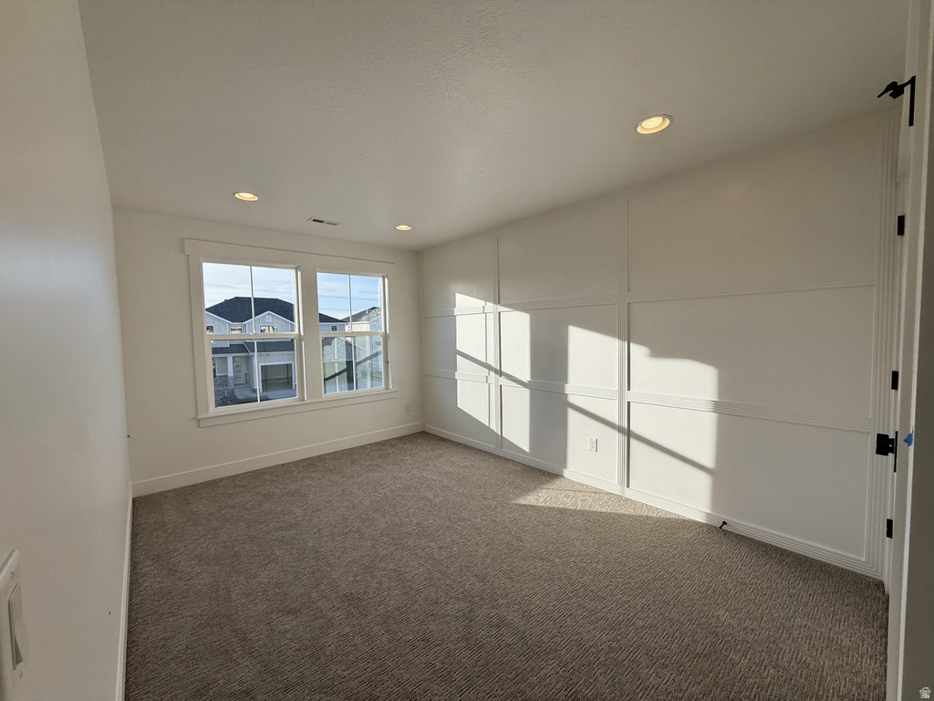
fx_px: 378
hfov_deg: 102.1
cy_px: 350
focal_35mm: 14
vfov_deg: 85.7
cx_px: 467
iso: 50
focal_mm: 2.22
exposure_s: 1/1125
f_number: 2.2
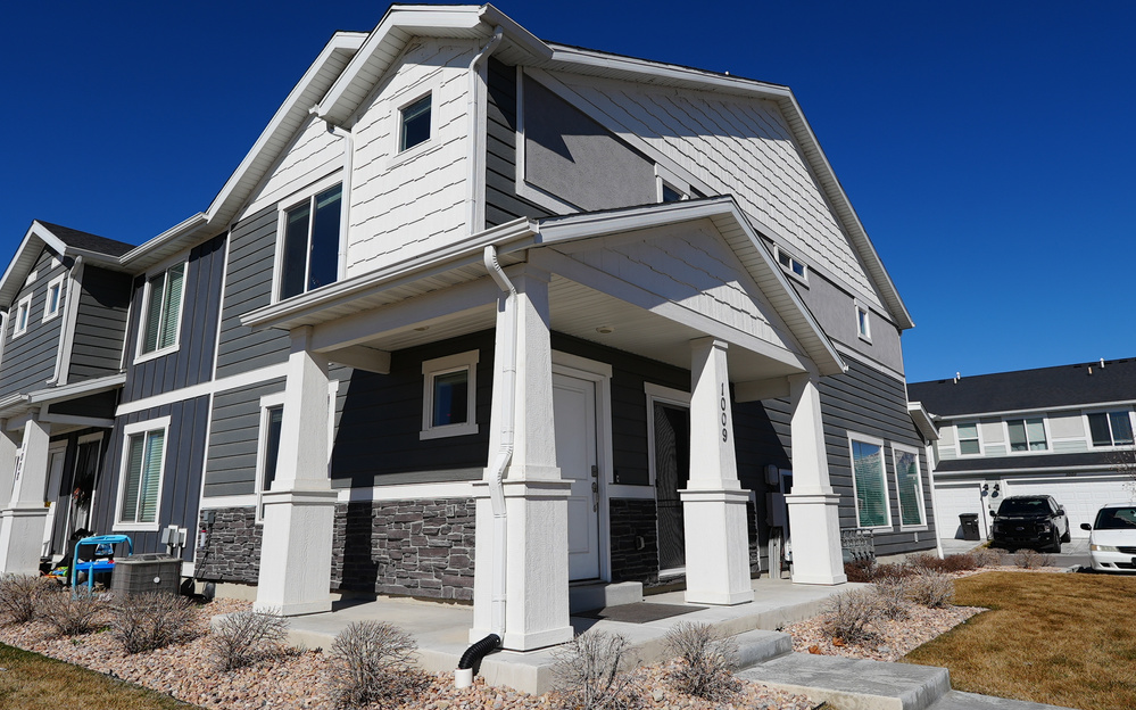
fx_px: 712
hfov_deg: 77.2
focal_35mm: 23
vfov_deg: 53.0
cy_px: 344
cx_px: 564
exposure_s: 1/1000
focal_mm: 15
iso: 80
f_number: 5.6
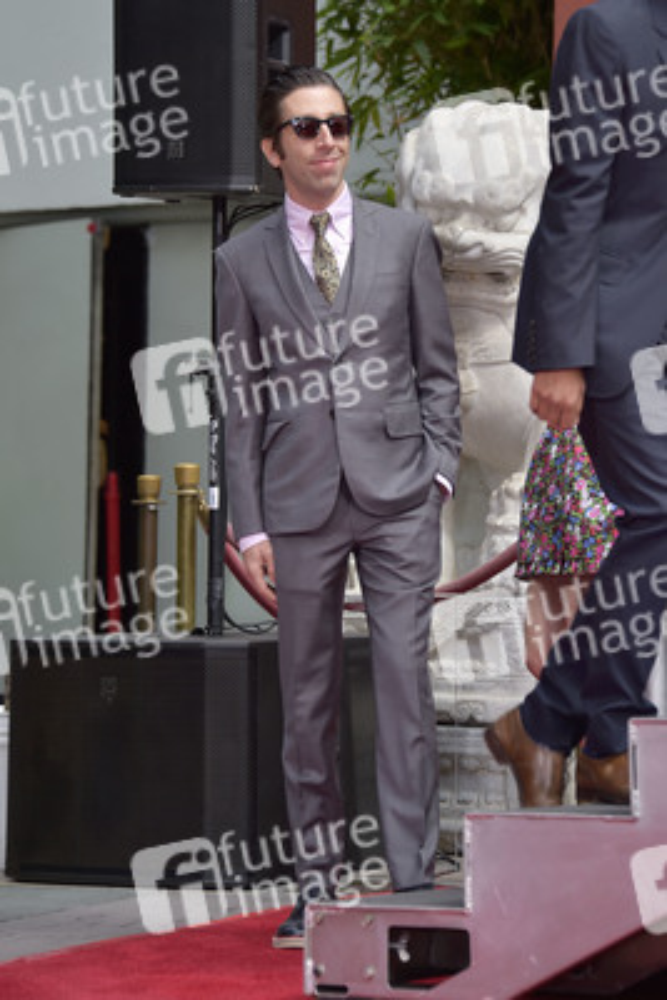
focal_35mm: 112
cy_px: 500
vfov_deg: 18.3
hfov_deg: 12.2
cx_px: 334
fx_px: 3110
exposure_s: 1/250
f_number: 5.3
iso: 125
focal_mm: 112
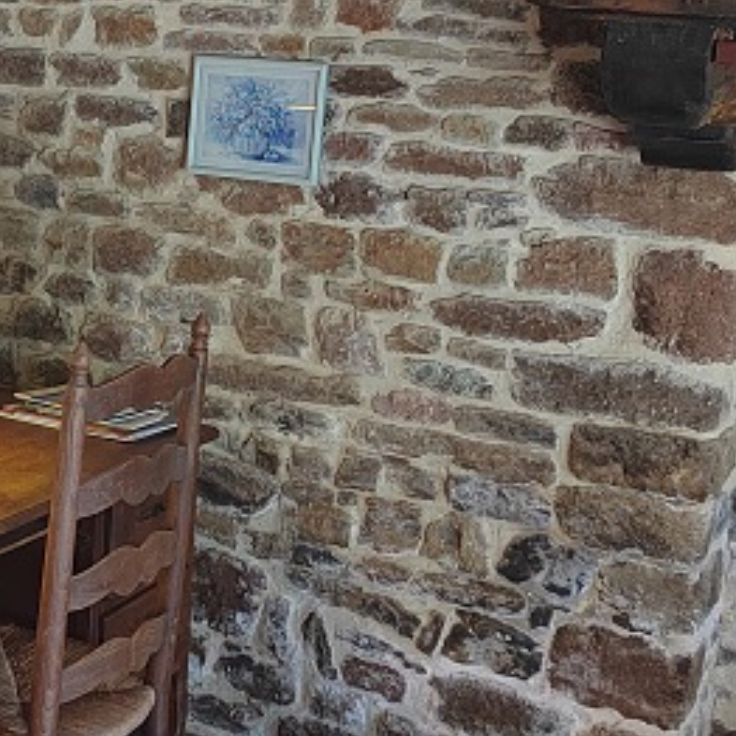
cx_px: 65
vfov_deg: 27.7
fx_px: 1491
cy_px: 295
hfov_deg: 26.7
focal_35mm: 62
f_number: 1.9
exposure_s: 1/50
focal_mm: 5.52
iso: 1747
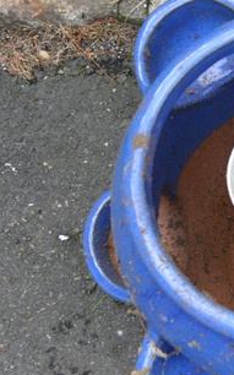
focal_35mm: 93
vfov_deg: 22.3
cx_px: 308
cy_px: 212
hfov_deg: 13.5
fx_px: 950
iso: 200
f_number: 5.6
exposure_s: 1/125
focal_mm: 28
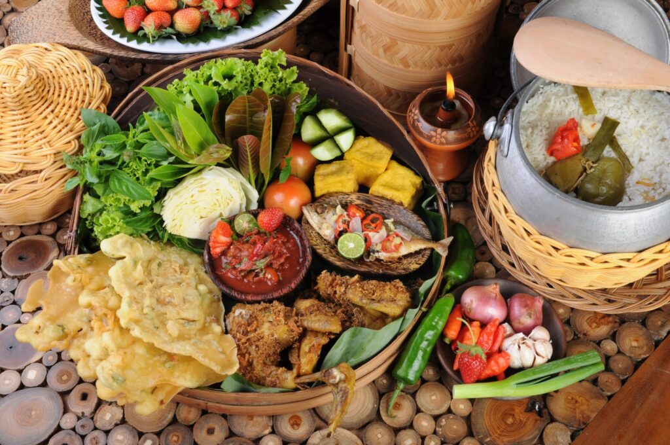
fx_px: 892
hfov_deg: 41.2
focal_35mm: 48
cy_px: 222
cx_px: 335
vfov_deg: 28.0
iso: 200
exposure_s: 1/160
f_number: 13
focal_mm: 32
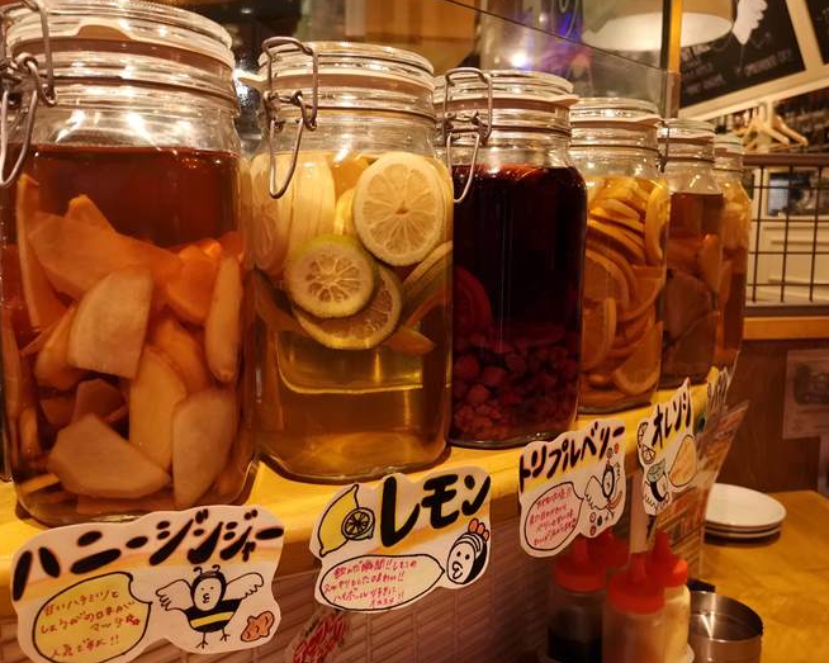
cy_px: 328
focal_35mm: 29
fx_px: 711
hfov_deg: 60.5
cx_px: 413
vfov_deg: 50.0
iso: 320
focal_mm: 3.95
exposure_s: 1/100
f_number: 1.8
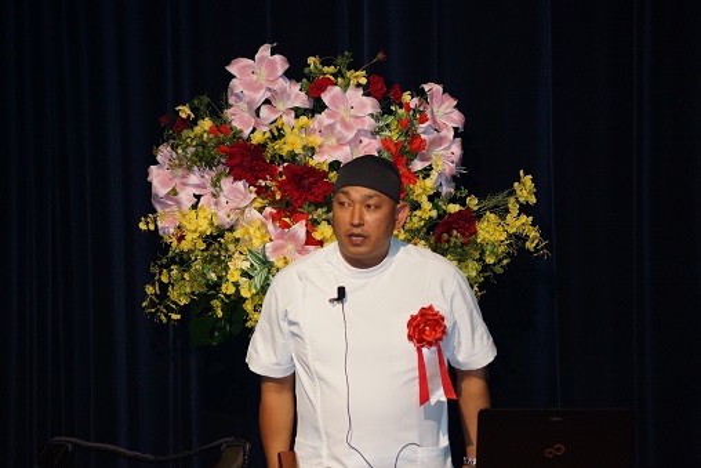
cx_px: 350
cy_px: 234
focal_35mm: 270
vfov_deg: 5.1
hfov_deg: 7.6
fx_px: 5259
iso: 1600
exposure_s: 1/125
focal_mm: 180
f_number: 5.6
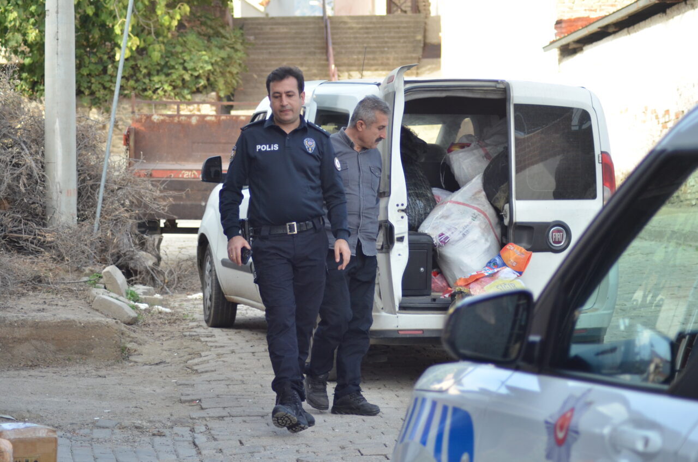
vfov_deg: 13.0
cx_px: 349
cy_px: 231
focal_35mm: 105
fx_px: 2032
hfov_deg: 19.5
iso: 800
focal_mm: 70
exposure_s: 1/1000
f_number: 4.5
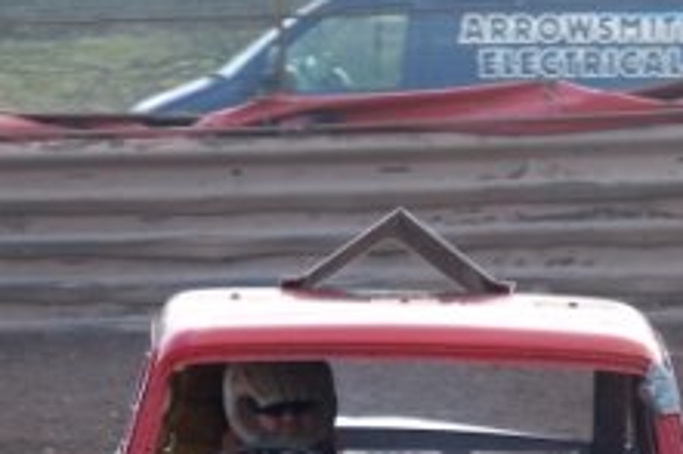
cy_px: 590
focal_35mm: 282
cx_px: 494
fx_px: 5355
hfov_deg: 7.3
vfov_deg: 4.8
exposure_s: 1/500
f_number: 5.3
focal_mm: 65
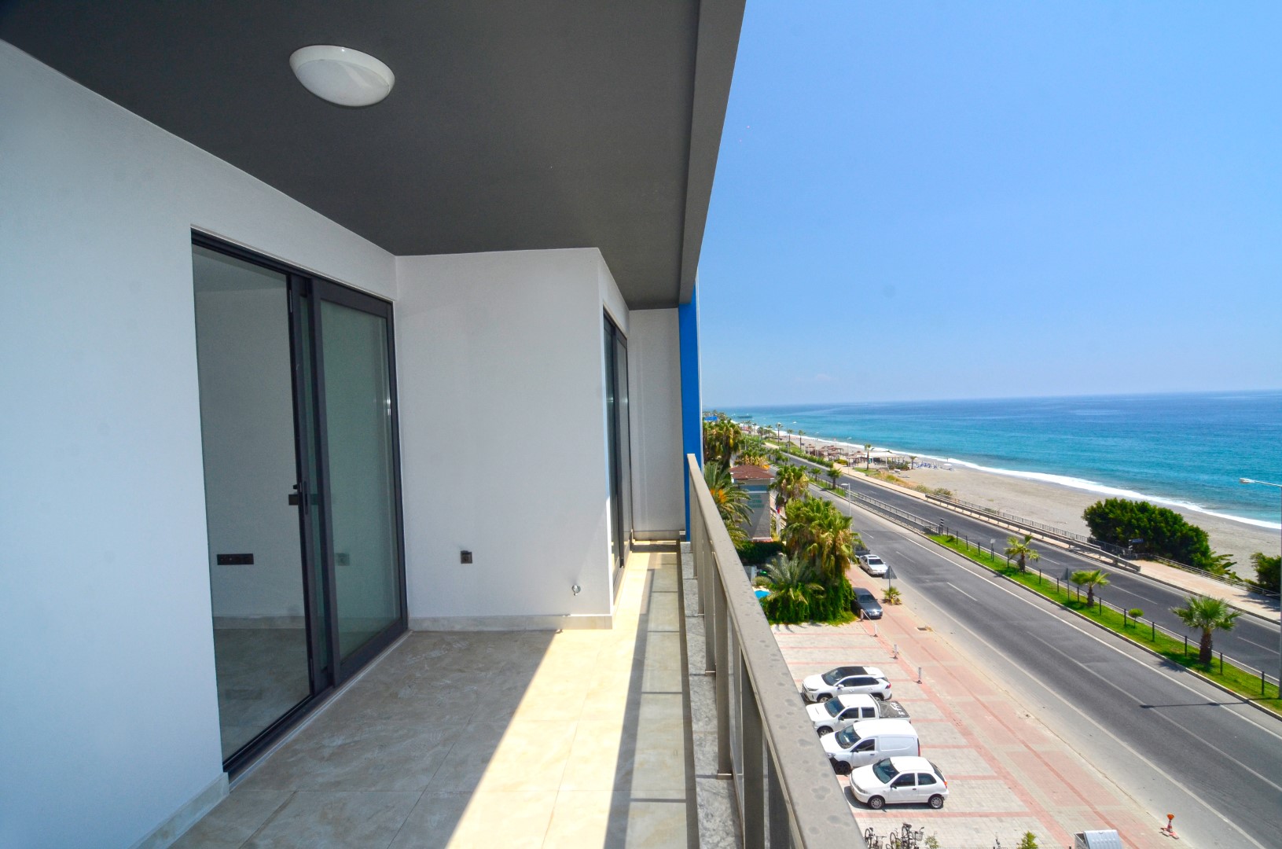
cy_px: 424
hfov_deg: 95.1
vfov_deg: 71.8
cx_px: 641
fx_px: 586
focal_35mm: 16
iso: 400
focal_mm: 11
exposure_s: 1/320
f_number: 9
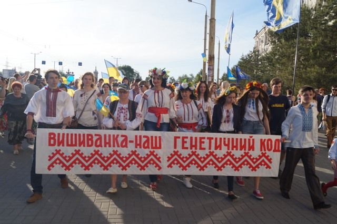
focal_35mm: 30
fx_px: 281
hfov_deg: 62.0
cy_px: 112
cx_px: 168
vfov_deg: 43.6
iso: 100
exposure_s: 1/200
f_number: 7.1
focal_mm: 20
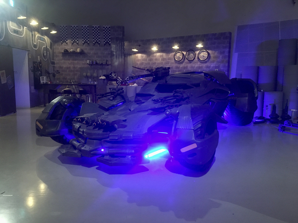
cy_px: 112
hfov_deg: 61.7
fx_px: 250
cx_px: 149
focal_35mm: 29
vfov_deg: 48.2
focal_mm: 4.15
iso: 200
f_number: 2.2
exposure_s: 1/20
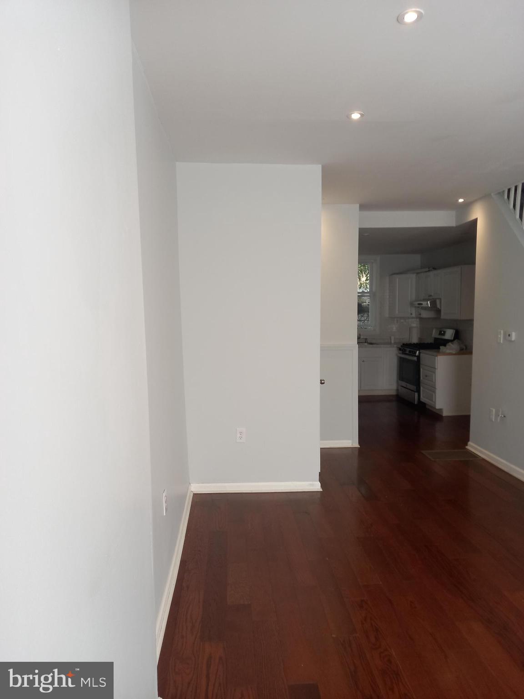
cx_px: 262
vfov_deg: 69.4
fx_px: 505
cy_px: 350
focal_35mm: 25
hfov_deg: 54.9
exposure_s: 1/60
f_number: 2
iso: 80
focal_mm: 4.6
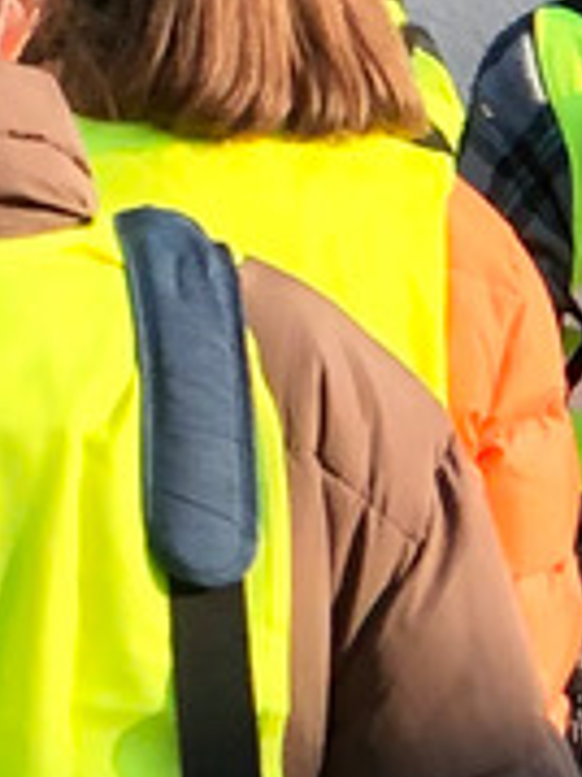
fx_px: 9135
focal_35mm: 407
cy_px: -425
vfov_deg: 4.8
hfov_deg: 3.6
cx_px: -434
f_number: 2.8
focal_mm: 6.6
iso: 20
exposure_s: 1/233
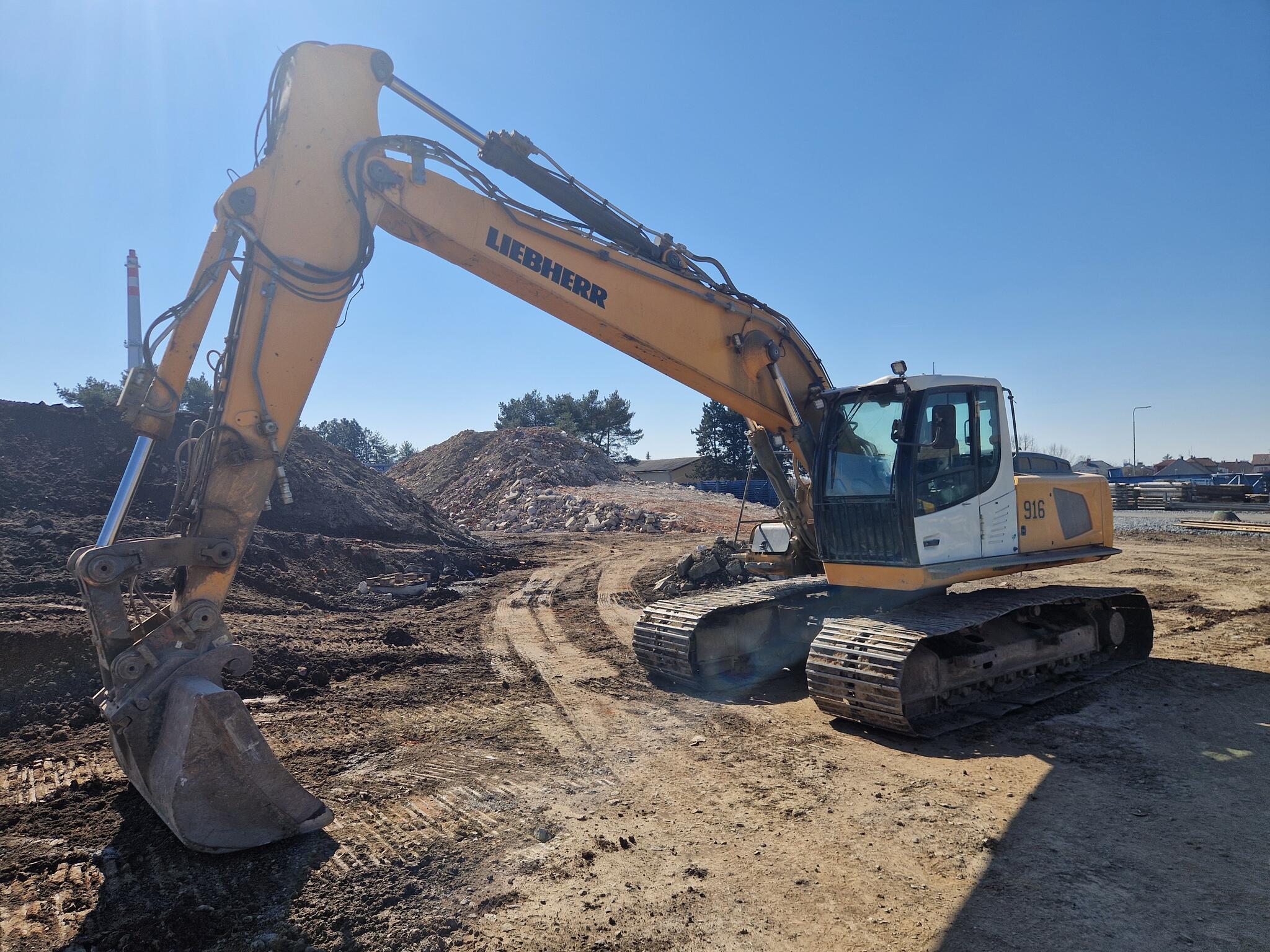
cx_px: 635
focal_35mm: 23
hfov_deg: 73.9
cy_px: 476
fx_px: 844
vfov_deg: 58.9
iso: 50
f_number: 1.8
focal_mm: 5.4
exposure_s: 1/2720
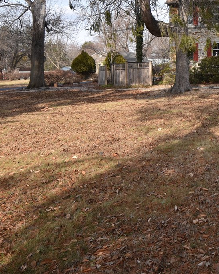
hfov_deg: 33.8
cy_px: 52
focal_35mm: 42
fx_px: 340
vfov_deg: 41.8
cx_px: 195
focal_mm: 12
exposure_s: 1/500
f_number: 8
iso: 400
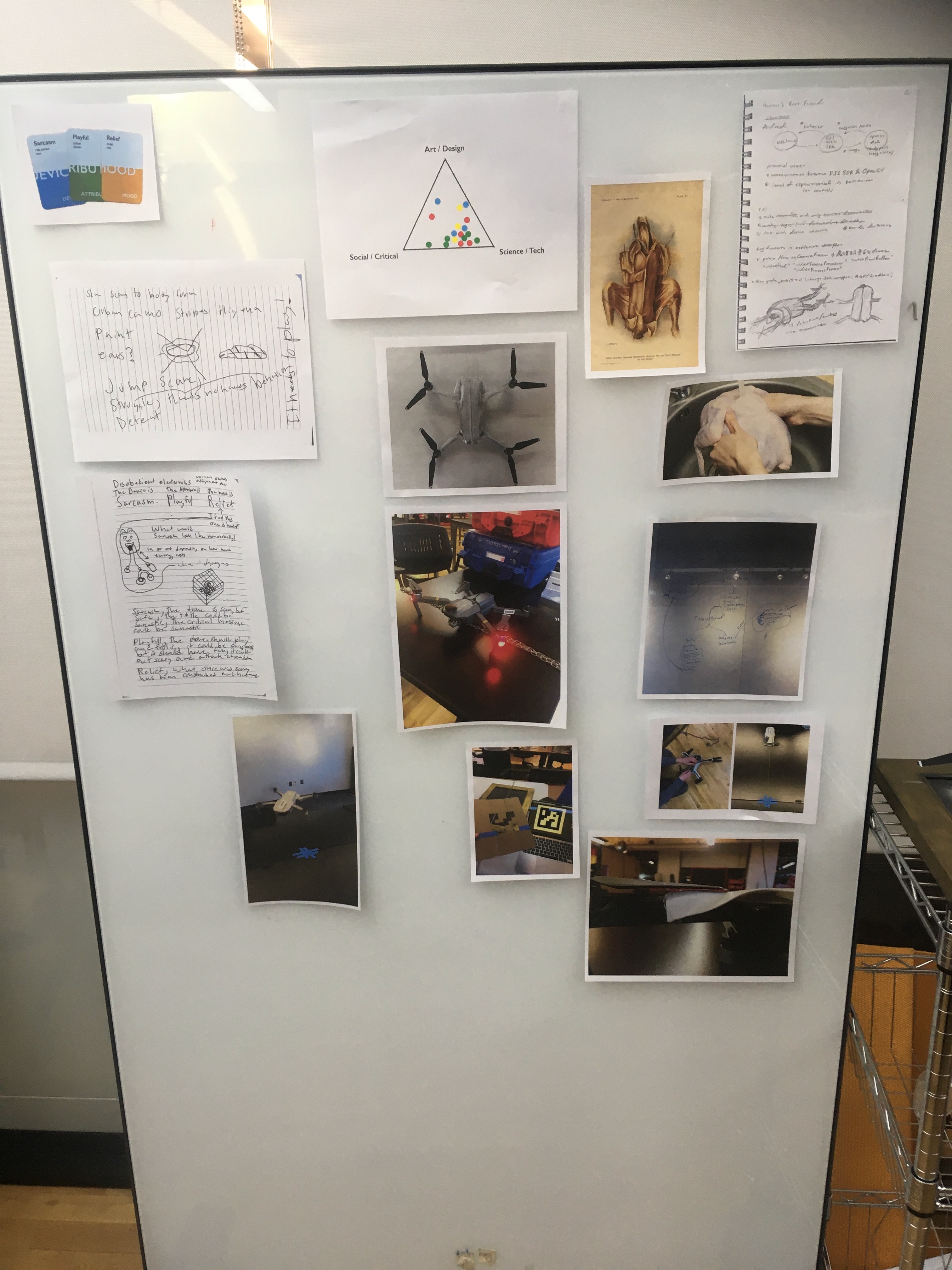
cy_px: 635
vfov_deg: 61.7
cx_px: 476
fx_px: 1063
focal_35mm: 29
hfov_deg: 48.2
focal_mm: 4.15
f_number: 2.2
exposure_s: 1/30
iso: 25
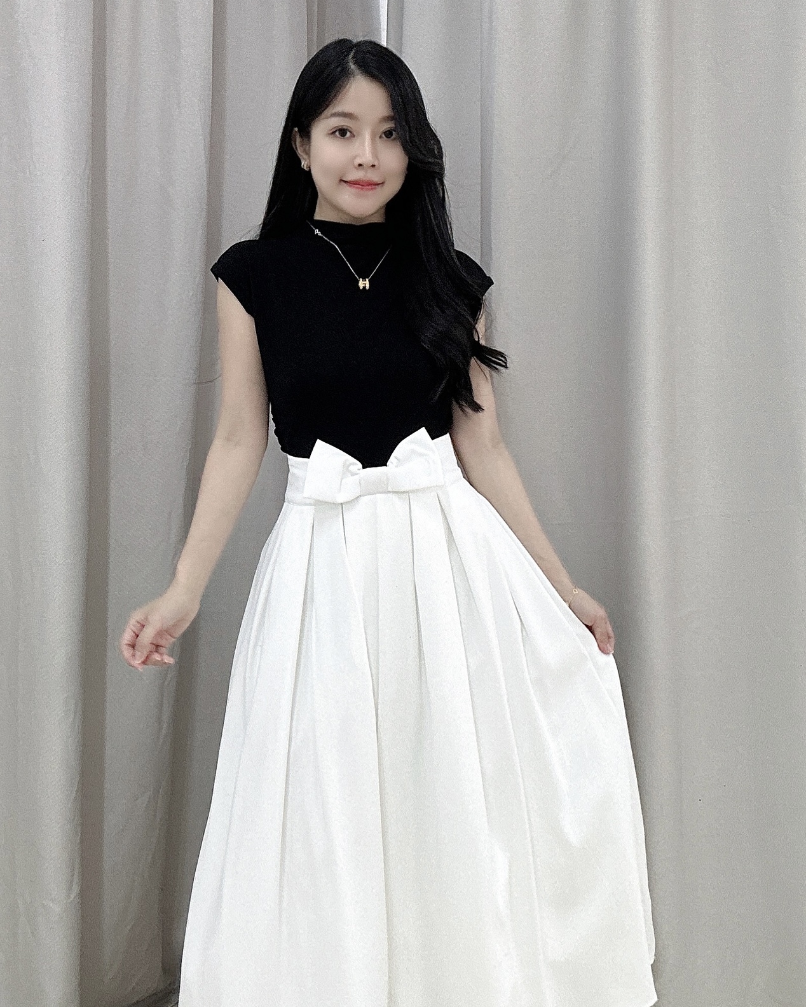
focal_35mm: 34
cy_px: 655
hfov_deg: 43.3
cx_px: 348
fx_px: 1014
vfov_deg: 52.0
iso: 100
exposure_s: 1/50
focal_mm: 2.69
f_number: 1.9
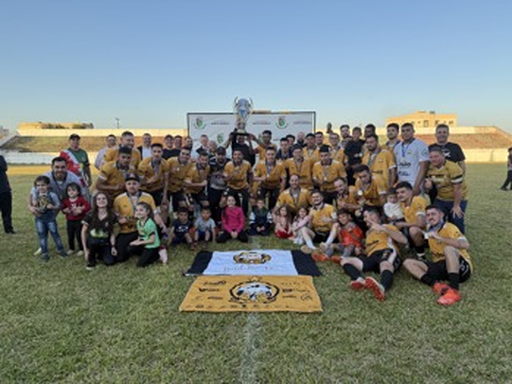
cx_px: 256
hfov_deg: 71.6
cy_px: 192
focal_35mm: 24
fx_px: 355
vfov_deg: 56.8
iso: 80
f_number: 1.78
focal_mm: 6.76
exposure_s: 1/849
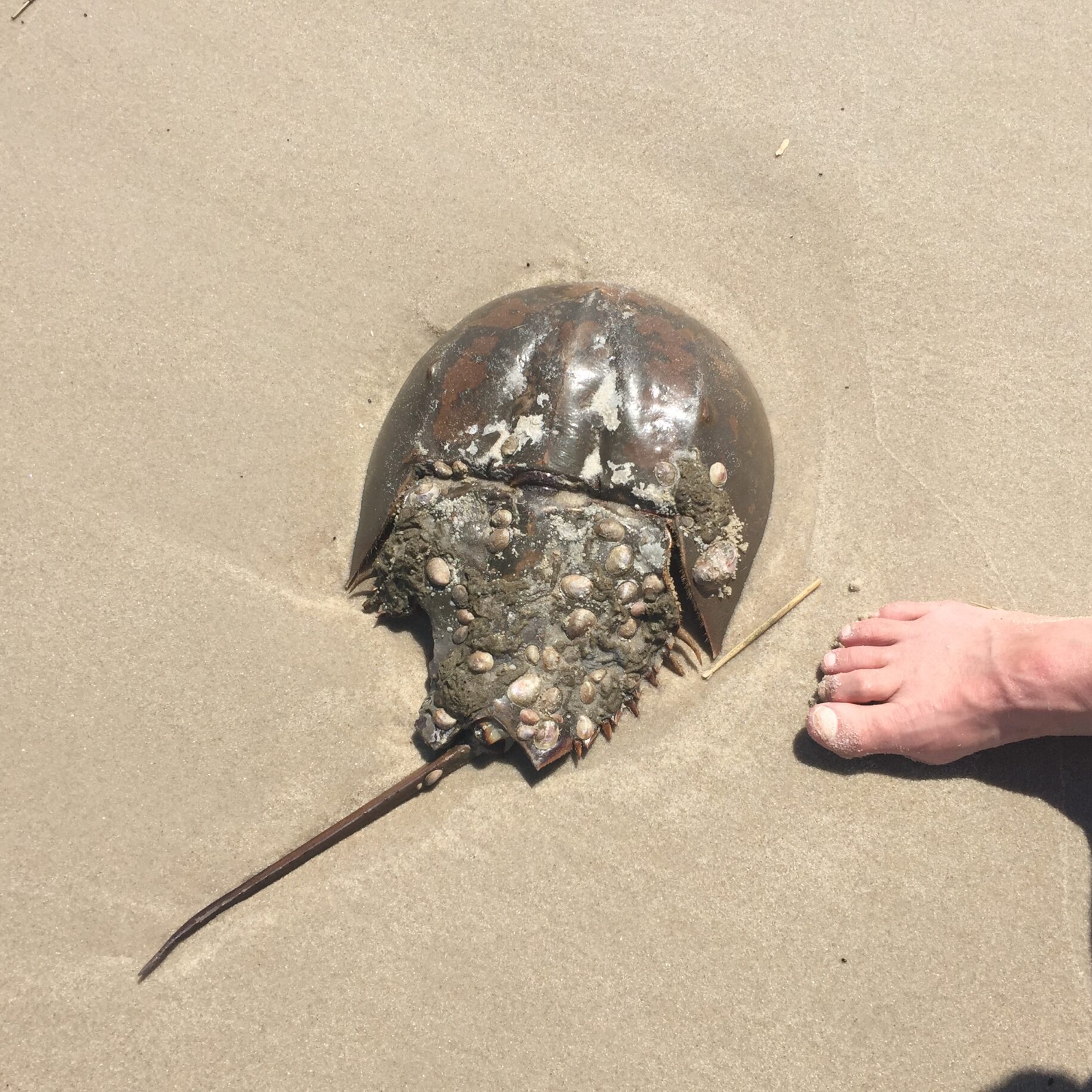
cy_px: 565
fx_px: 1285
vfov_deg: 46.0
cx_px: 603
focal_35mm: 36
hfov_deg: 46.0
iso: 32
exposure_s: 1/3049
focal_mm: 4.15
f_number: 2.2
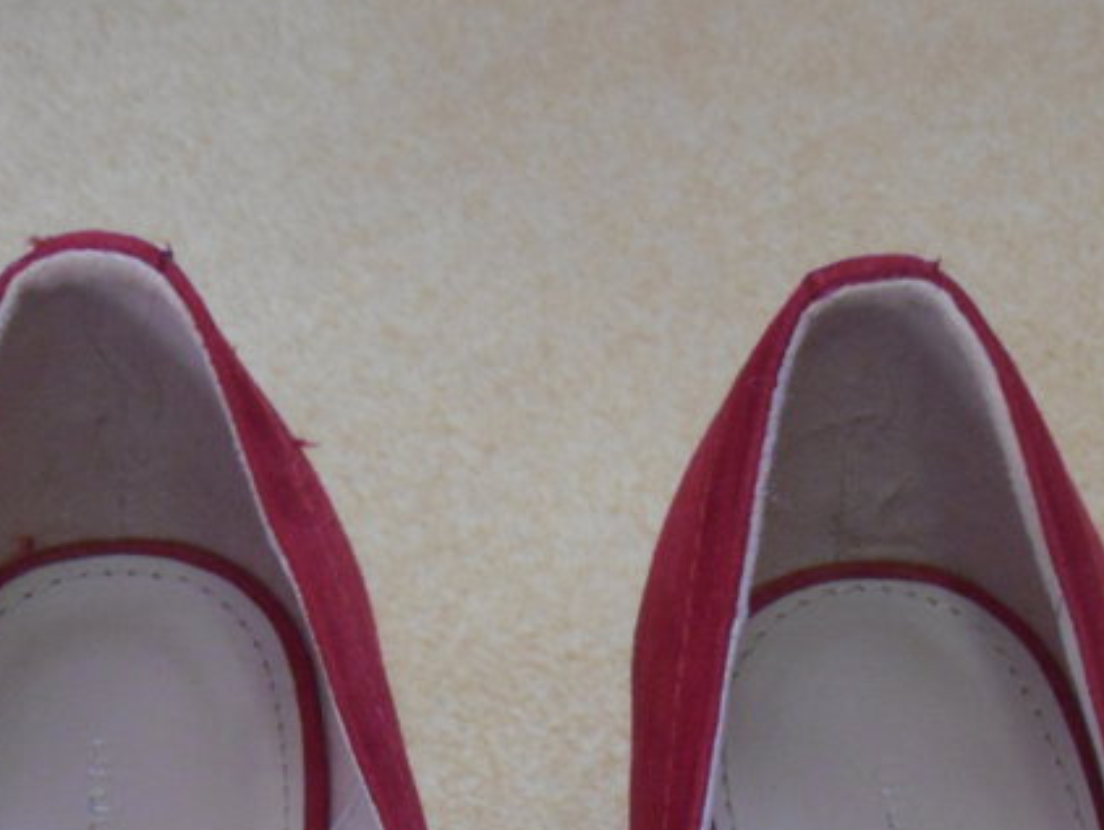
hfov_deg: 13.9
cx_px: 532
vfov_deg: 10.1
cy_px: 1257
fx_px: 4531
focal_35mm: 142
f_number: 3.5
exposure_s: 1/45
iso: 200
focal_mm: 6.3
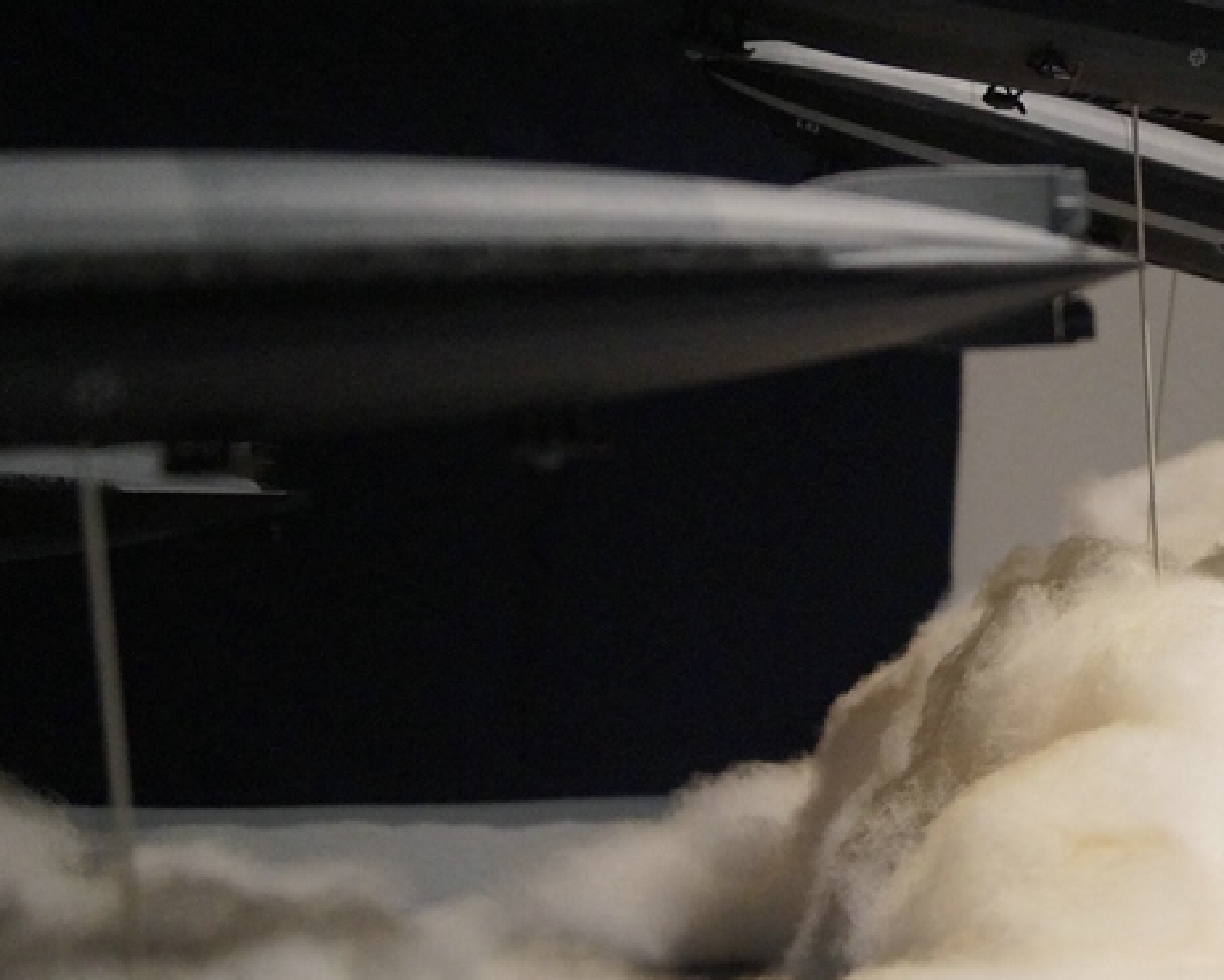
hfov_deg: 26.4
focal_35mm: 67
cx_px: 1293
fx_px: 2428
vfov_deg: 22.7
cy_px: 657
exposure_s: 1/160
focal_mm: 22
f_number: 4
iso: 2500
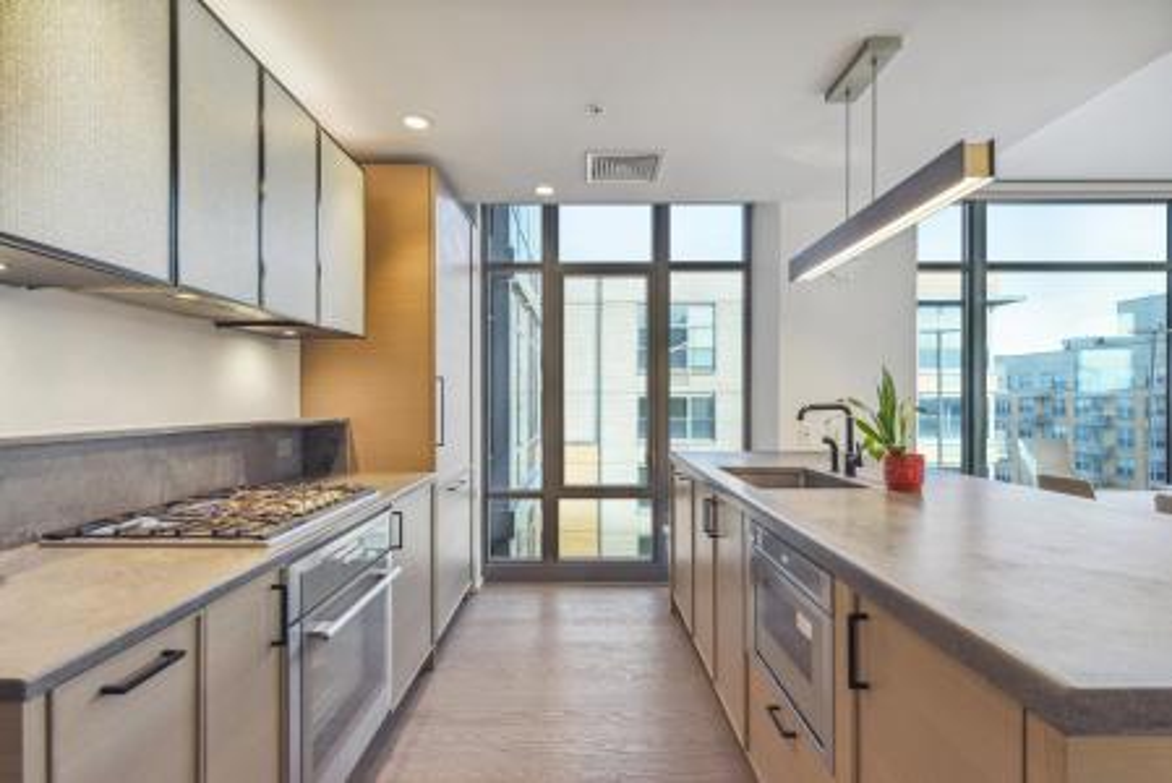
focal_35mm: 18
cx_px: 586
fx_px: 586
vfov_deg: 67.5
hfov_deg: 90.0
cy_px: 392
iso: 400
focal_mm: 18
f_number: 8
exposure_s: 1/80
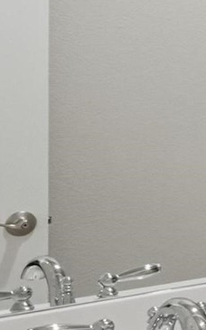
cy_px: 114
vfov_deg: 24.3
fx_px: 764
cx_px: 677
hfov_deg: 9.9
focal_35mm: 85
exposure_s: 1/100
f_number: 9
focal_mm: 14
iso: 400
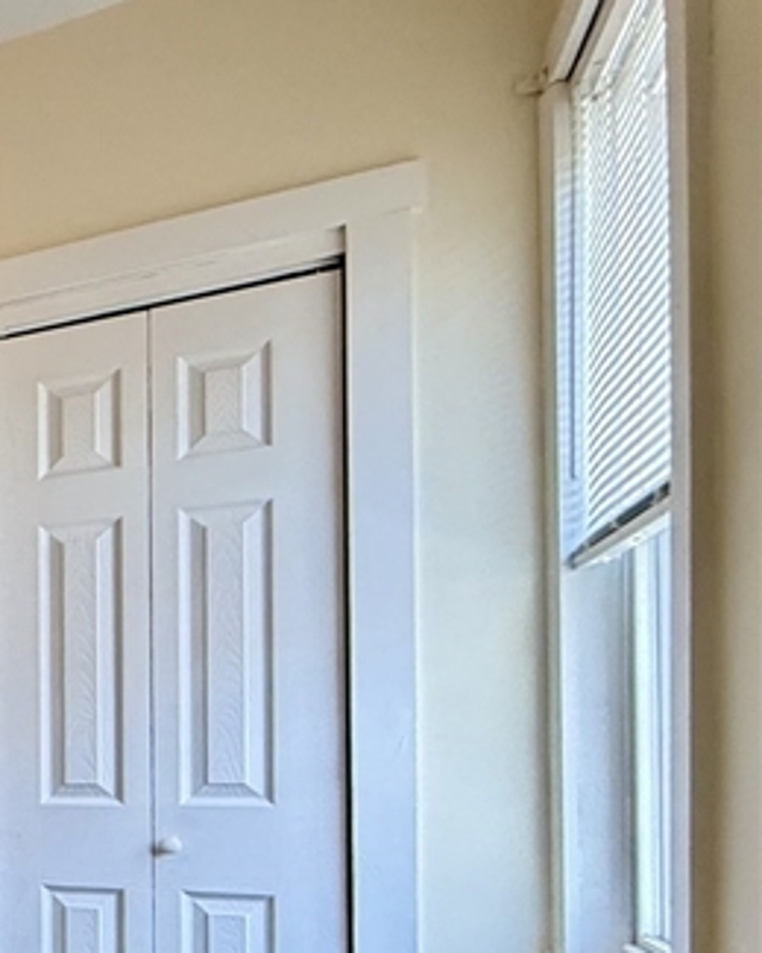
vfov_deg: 40.9
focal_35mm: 43
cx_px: -736
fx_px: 1212
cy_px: 774
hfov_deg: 19.8
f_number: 2.2
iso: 320
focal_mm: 2.22
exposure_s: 1/120
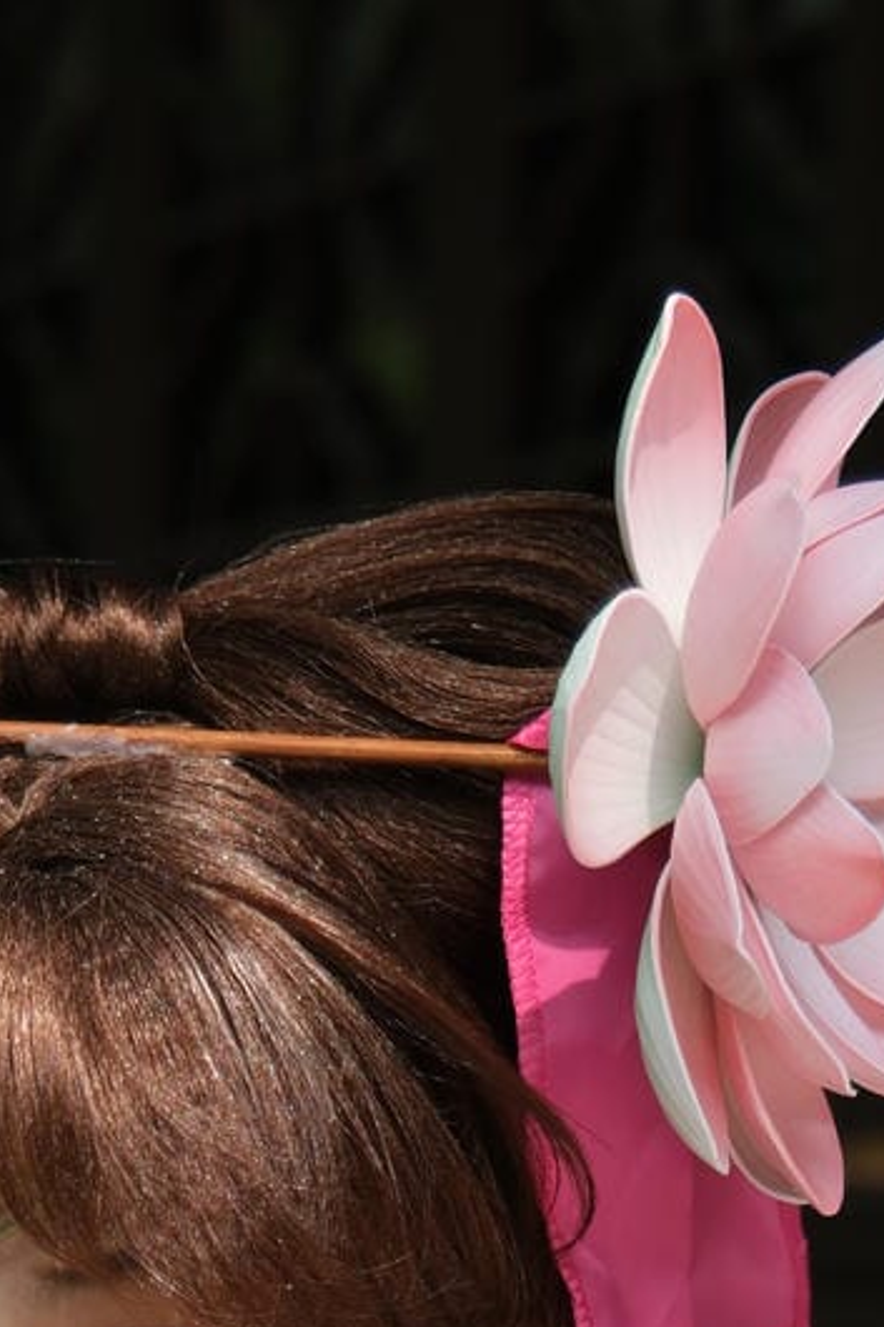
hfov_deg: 7.6
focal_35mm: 180
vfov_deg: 10.9
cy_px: 2171
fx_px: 6634
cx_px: -145
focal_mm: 35
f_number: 2.8
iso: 125
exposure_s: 1/420
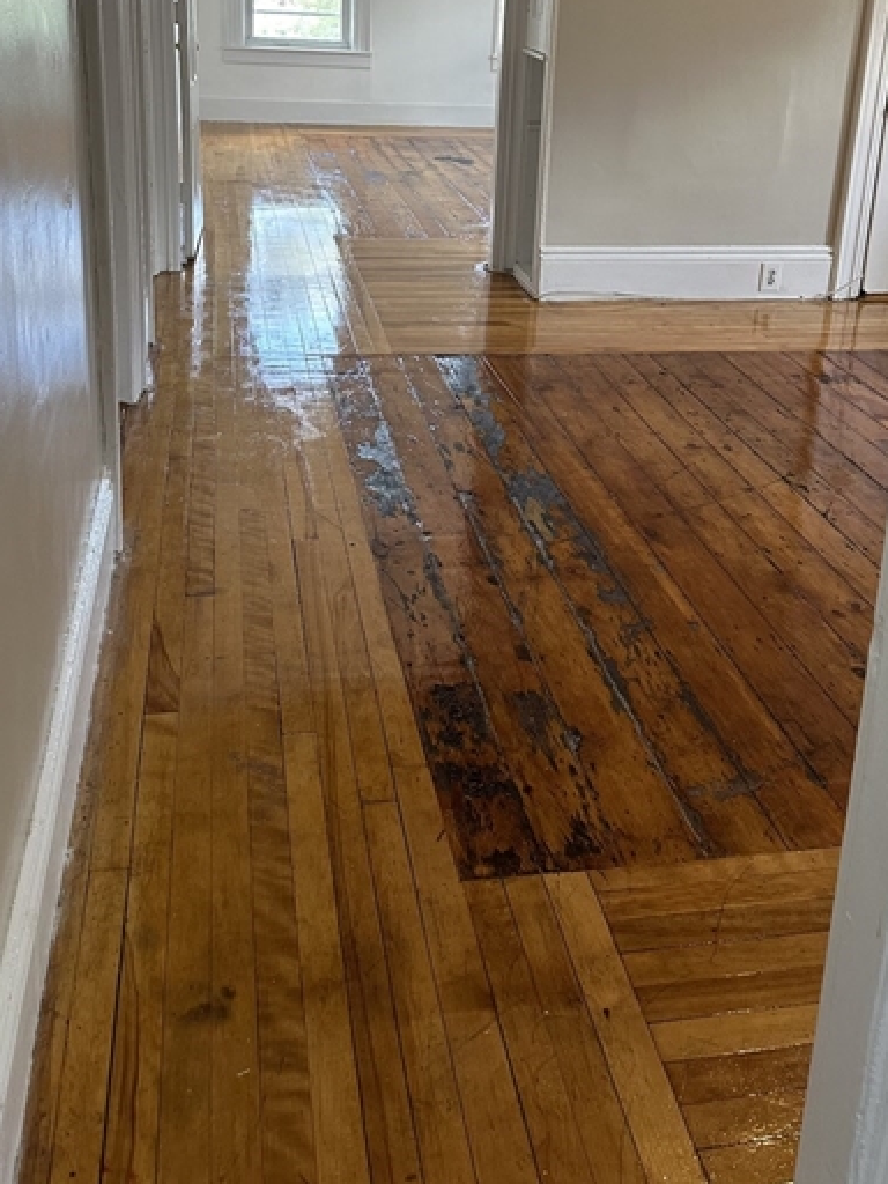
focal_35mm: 36
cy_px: 301
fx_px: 1231
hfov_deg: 39.7
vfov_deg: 49.4
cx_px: 449
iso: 250
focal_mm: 6.86
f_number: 1.78
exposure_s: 1/105
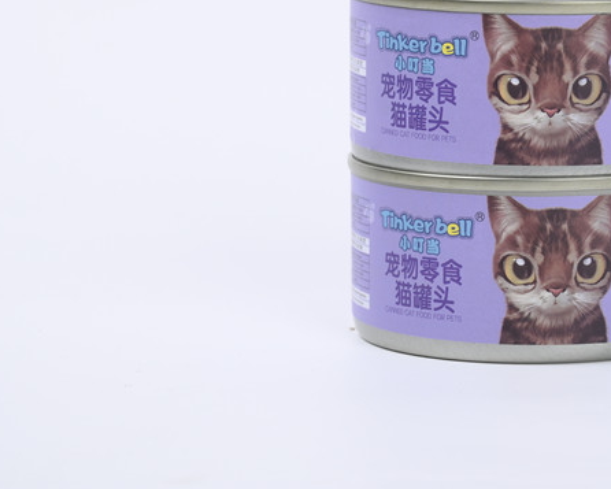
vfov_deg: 7.7
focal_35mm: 202
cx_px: 530
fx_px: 3654
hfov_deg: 9.5
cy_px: 166
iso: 100
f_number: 11
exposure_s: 1/125
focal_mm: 120
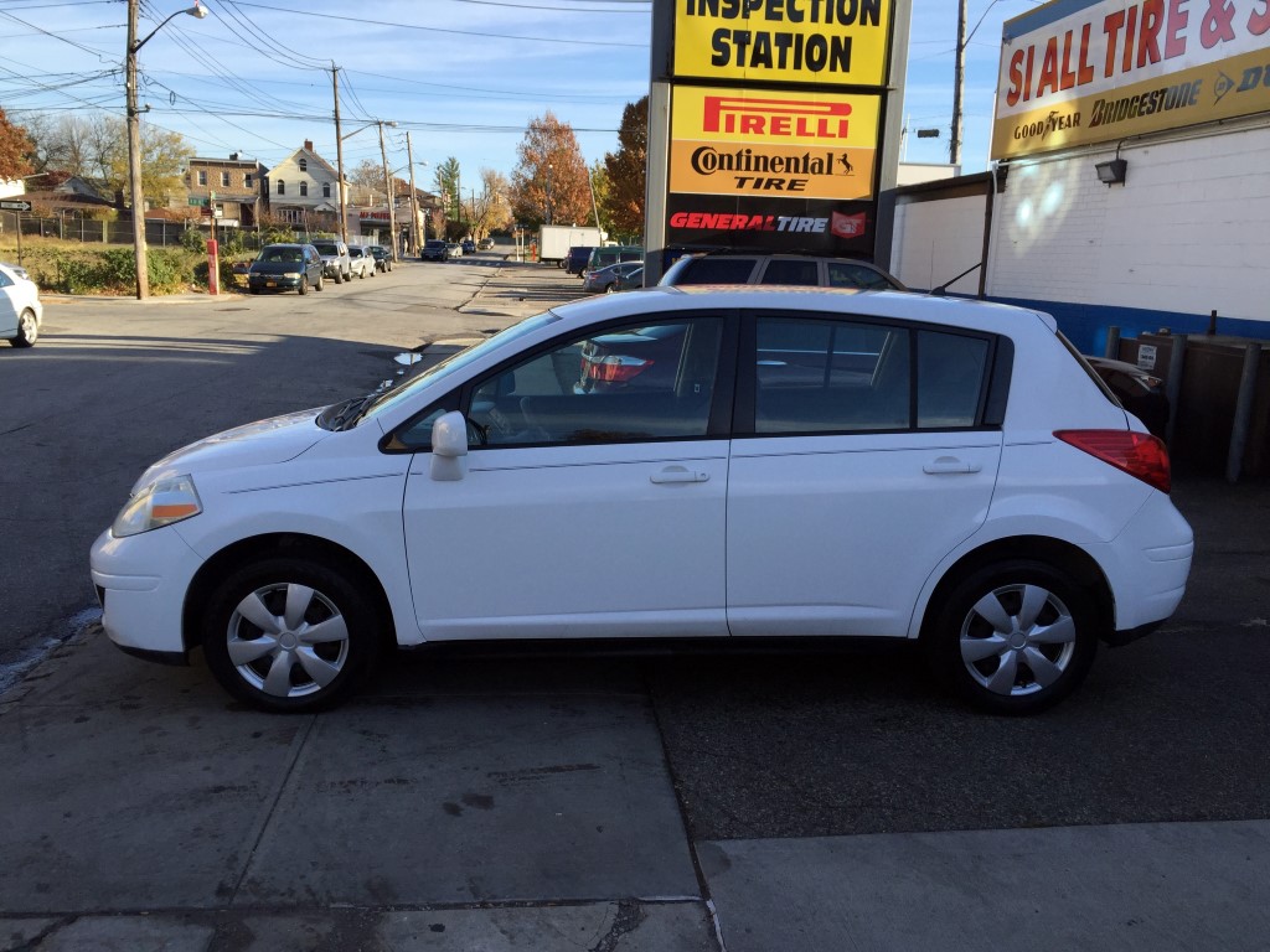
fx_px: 1064
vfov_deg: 48.2
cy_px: 476
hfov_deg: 61.7
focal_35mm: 29
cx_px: 635
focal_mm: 4.15
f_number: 2.2
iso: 32
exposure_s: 1/807
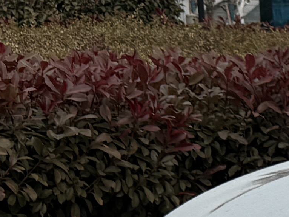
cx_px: 785
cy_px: 378
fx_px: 1494
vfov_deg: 8.0
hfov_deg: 9.4
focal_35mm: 179
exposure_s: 1/3597
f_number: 1.78
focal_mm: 6.76
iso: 80
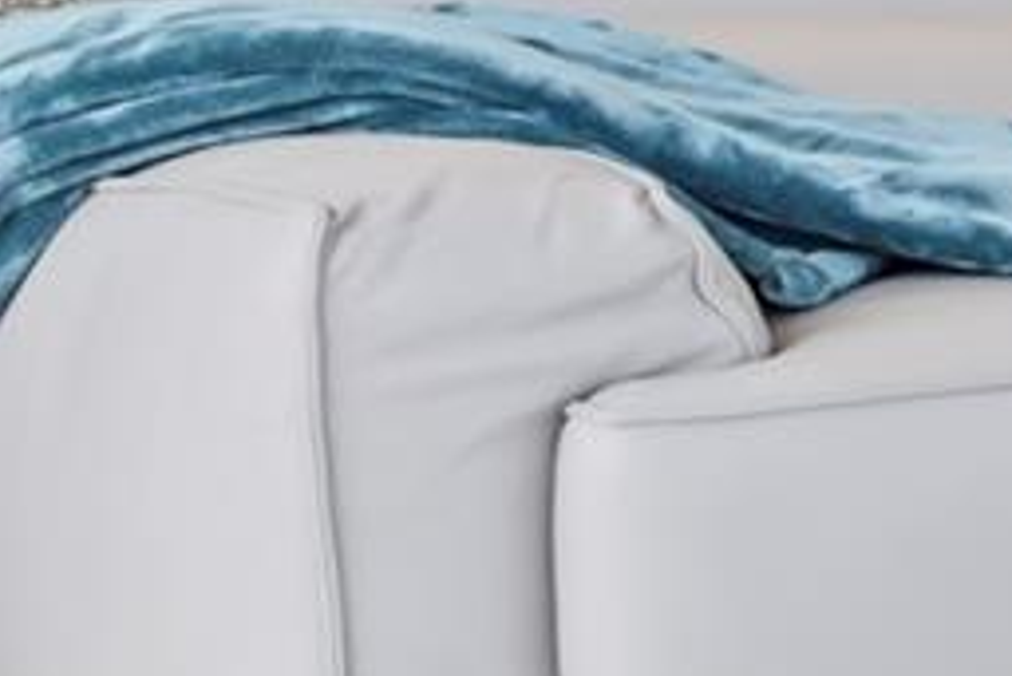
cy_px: -75
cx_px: 2906
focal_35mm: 100
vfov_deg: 13.4
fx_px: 2813
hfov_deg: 12.0
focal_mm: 16
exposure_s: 1/20
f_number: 4
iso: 320
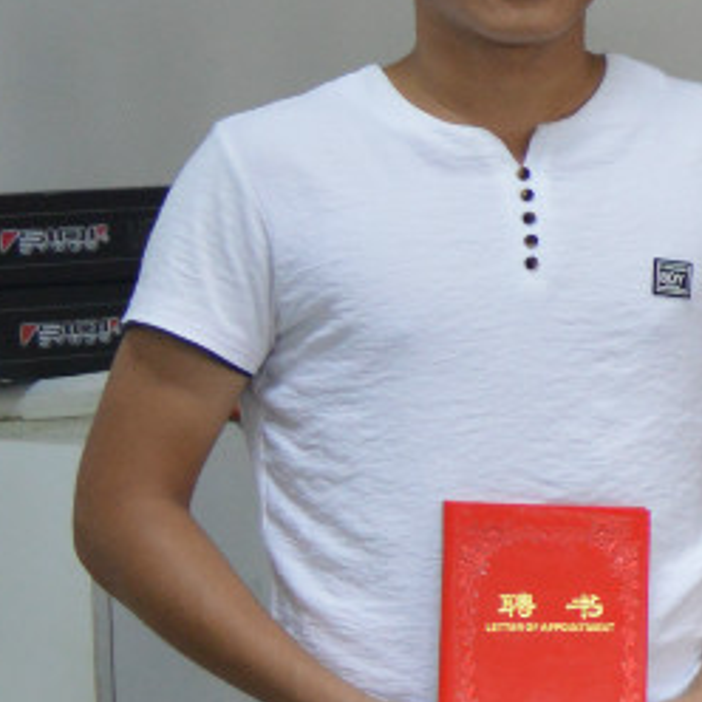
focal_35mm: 164
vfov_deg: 10.6
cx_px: 1994
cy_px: 201
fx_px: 3763
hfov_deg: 9.0
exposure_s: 1/15
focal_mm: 20
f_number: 4
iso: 500
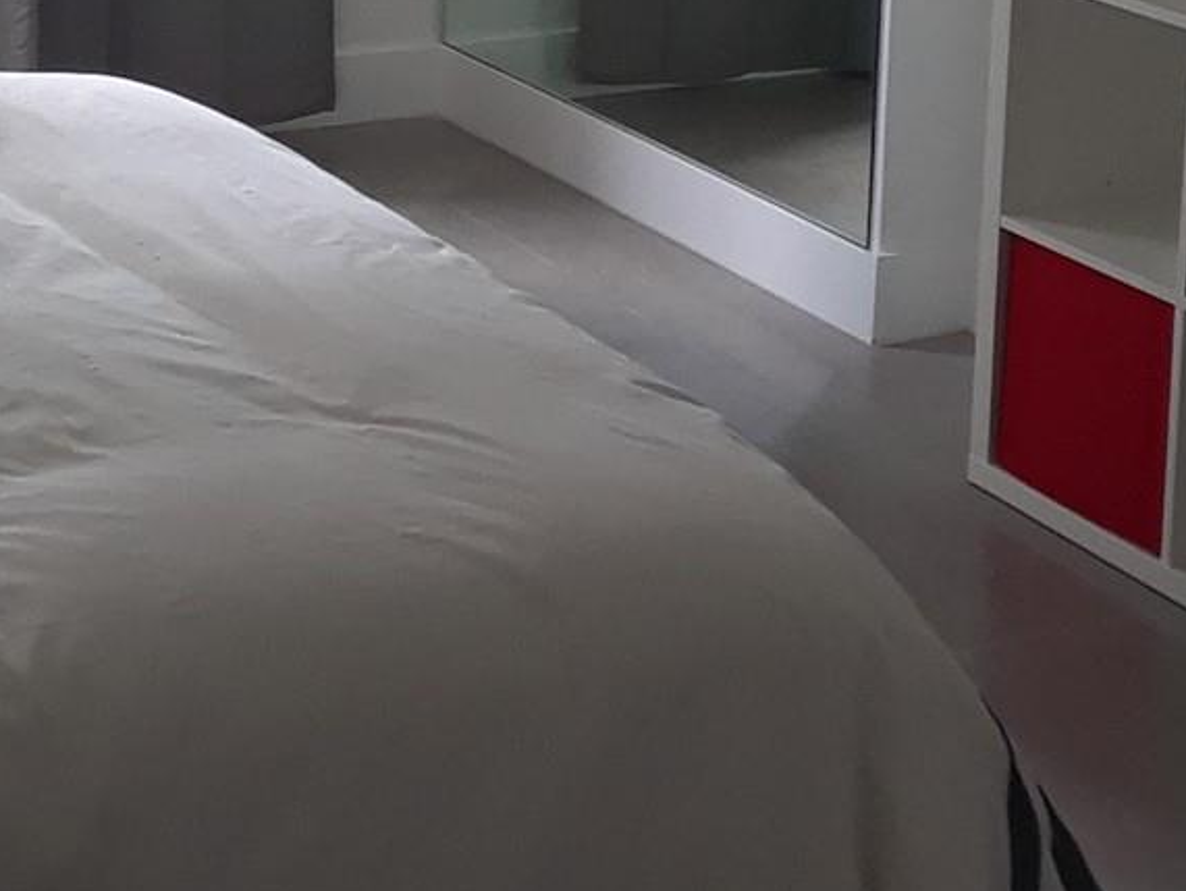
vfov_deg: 16.6
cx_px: 243
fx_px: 2880
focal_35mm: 84
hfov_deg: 23.0
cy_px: -262
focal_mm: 2.47
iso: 40
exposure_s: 1/60
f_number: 1.9
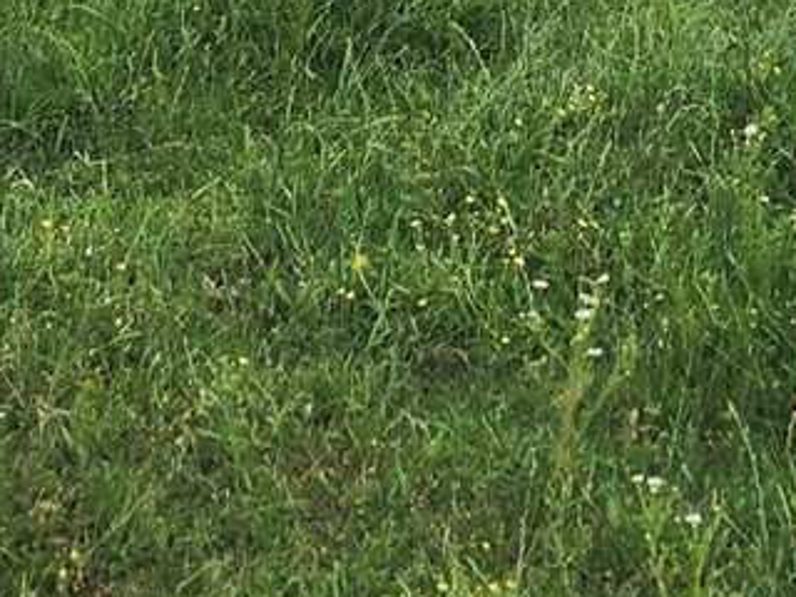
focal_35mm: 138
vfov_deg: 9.7
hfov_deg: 13.8
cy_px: -766
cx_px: 1027
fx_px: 3173
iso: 12
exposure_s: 1/1332
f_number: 1.8
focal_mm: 6.4
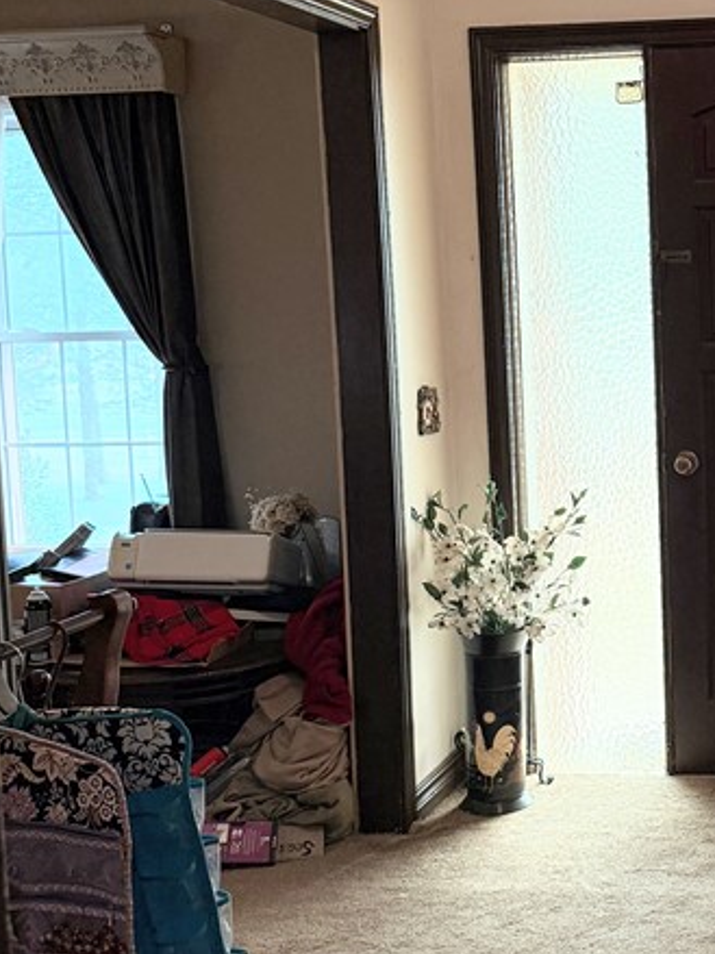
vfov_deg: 34.3
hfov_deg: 24.5
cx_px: 765
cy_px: 417
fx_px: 1543
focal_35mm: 56
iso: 250
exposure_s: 1/60
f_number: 1.78
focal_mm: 6.76
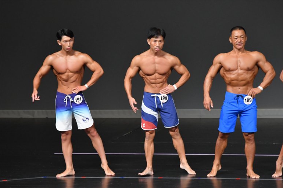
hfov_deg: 5.9
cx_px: 142
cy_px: 94
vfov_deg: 4.0
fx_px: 2727
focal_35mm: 347
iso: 4000
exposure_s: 1/400
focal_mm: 230
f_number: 5.6
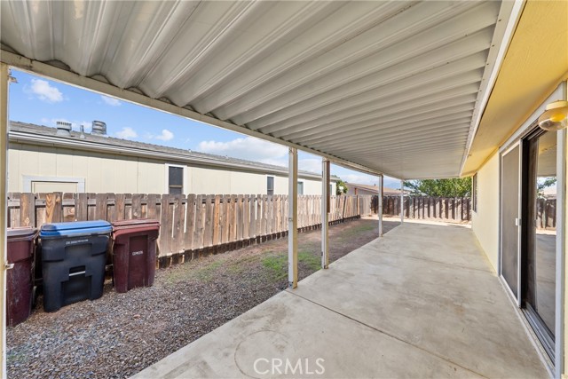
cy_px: 190
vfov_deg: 90.0
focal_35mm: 12
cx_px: 284
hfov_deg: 112.6
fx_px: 189
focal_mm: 12
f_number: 9
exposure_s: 1/25
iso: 100
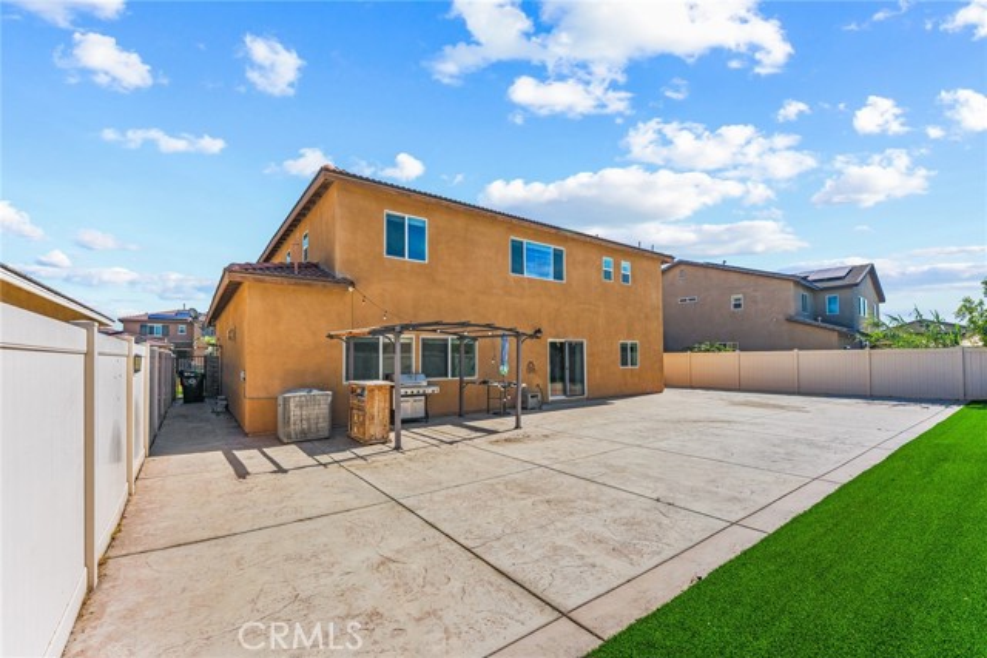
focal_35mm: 14
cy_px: 329
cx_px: 494
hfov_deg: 104.2
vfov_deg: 81.2
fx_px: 384
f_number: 6.3
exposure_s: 1/2000
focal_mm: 14
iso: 320
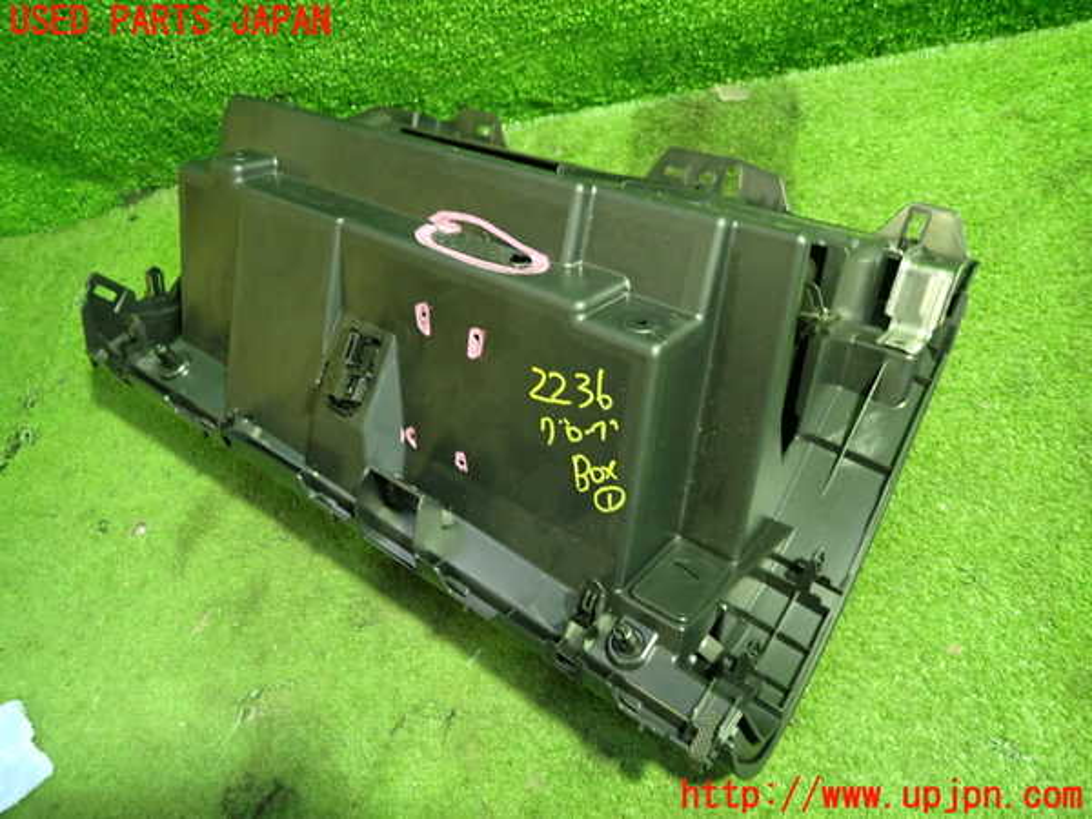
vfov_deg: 54.9
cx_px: 546
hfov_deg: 69.4
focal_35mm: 25
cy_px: 410
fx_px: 789
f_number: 2
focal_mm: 4.5
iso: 640
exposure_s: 1/30
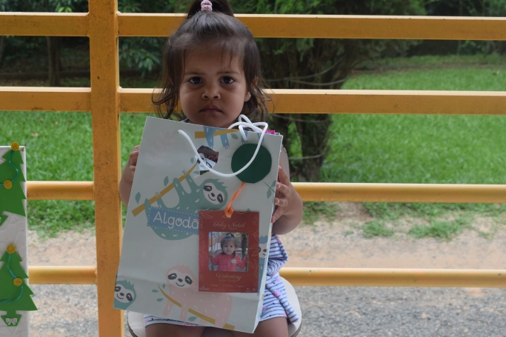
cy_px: 149
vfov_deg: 21.2
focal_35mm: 64
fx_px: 899
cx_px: 223
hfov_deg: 31.4
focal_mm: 38
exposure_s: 1/125
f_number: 9
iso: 400
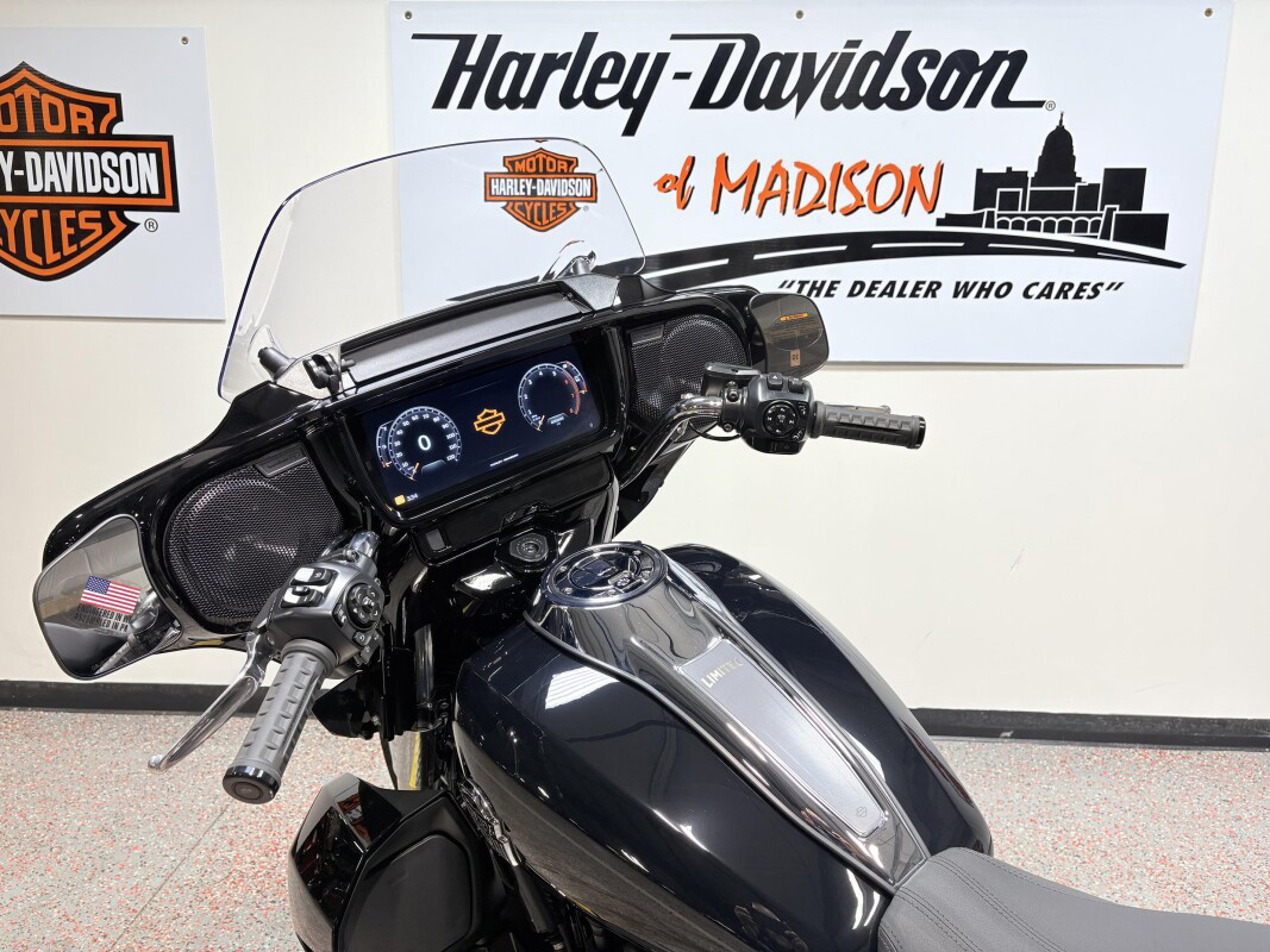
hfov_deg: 67.3
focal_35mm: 26
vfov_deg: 53.1
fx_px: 954
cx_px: 635
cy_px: 476
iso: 40
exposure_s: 1/120
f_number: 1.6
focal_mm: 5.96
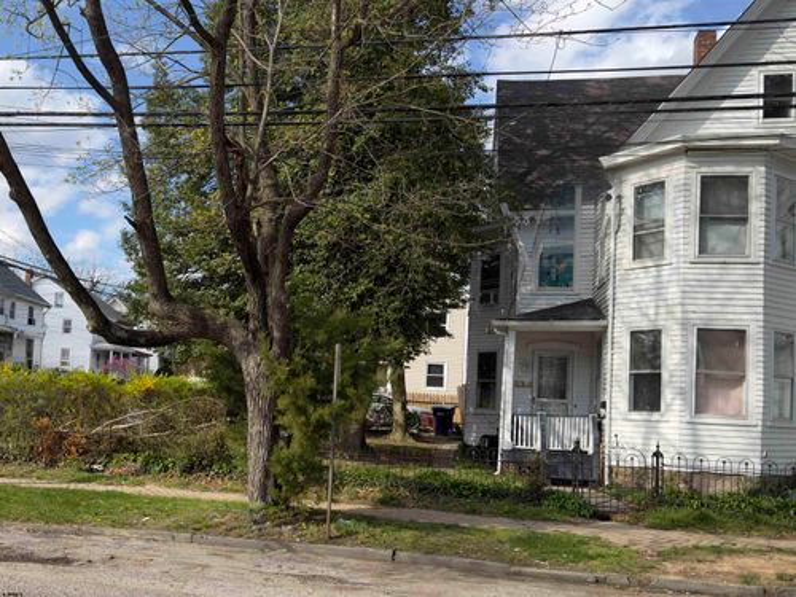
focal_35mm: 24
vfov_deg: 56.8
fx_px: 552
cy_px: 298
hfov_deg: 71.6
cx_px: 398
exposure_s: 1/2445
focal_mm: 6.76
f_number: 1.78
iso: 64
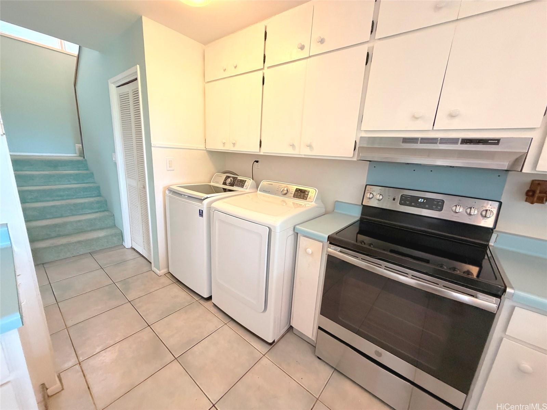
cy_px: 205
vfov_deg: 85.7
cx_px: 274
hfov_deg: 102.1
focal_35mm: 14
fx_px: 221
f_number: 2.2
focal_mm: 2.22
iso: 320
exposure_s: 1/120
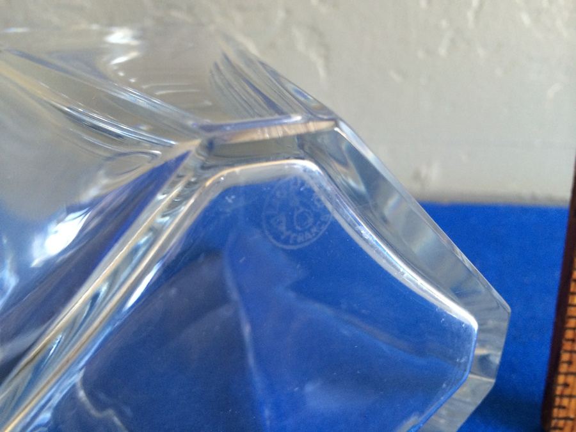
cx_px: 288
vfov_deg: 46.8
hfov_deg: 60.0
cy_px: 216
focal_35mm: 30
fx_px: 499
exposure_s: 1/30
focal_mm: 4.12
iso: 100
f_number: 2.2
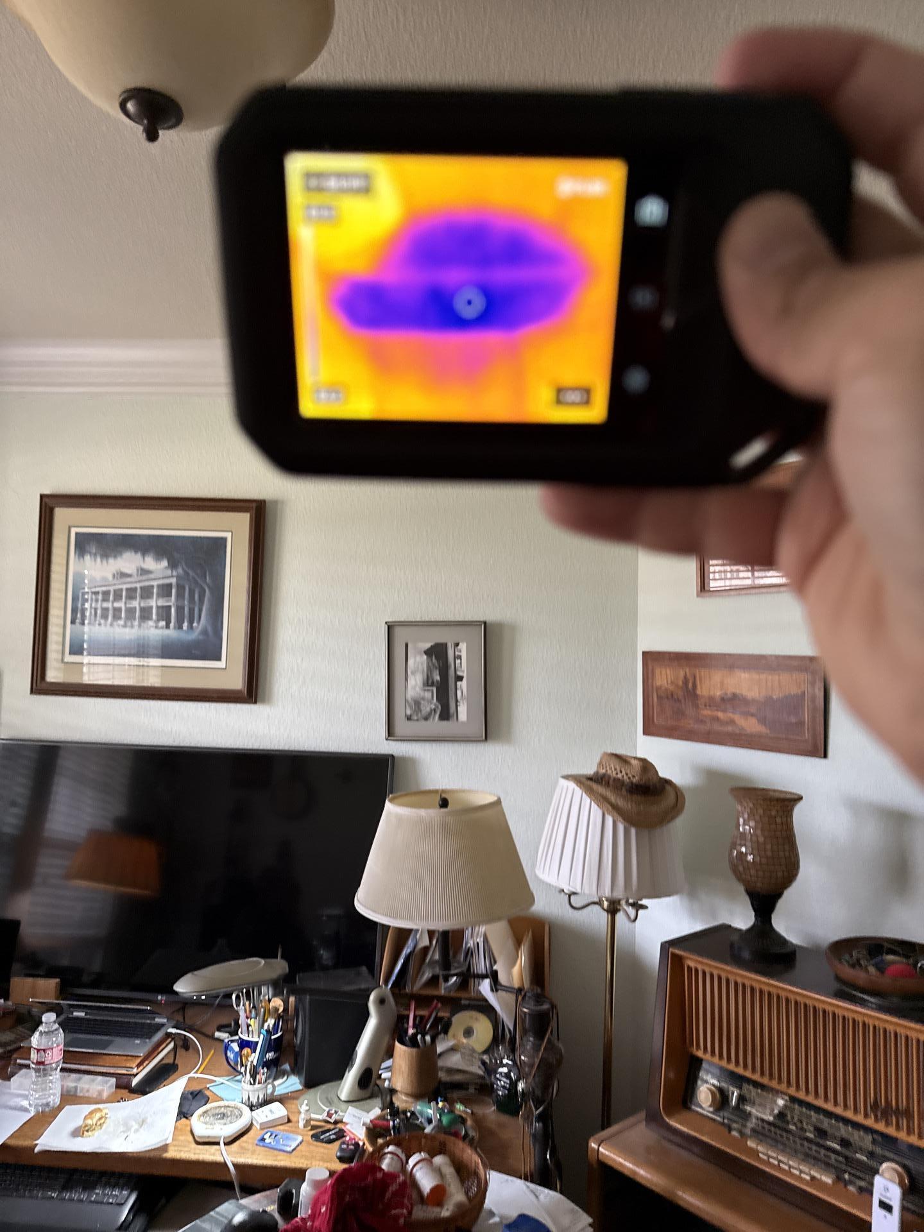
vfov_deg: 71.6
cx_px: 462
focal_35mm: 24
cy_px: 616
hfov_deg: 56.8
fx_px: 854
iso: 200
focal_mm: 6.76
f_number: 1.78
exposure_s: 1/59
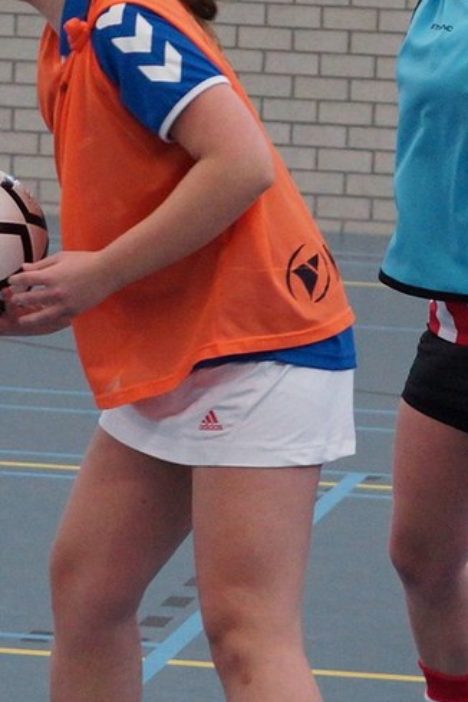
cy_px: 121
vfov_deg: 13.0
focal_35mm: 157
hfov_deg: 8.7
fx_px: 3061
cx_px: 284
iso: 1250
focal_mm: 50
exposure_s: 1/250
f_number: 3.5
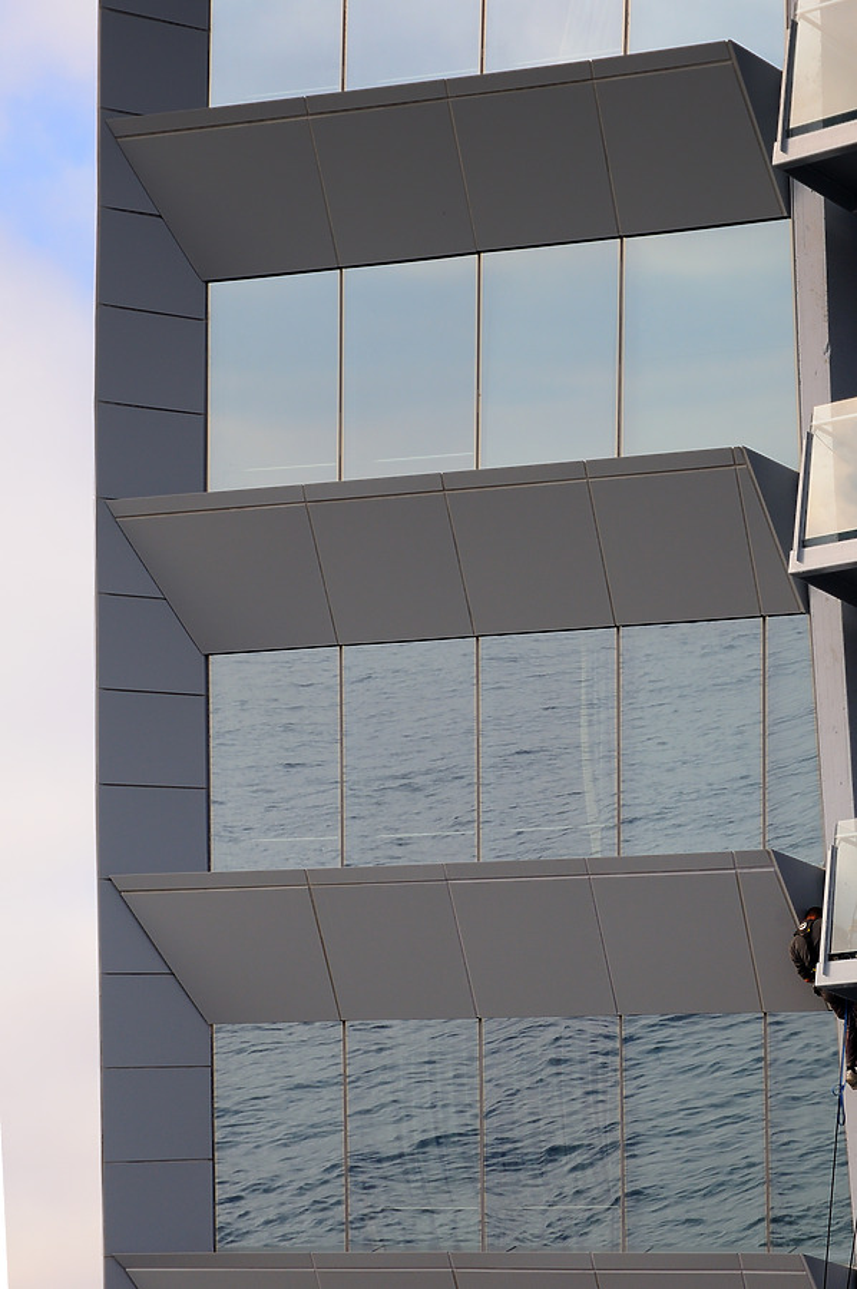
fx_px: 4026
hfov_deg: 12.2
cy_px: 644
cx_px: 428
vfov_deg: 18.2
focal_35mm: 112
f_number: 9
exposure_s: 1/250
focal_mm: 75
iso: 200
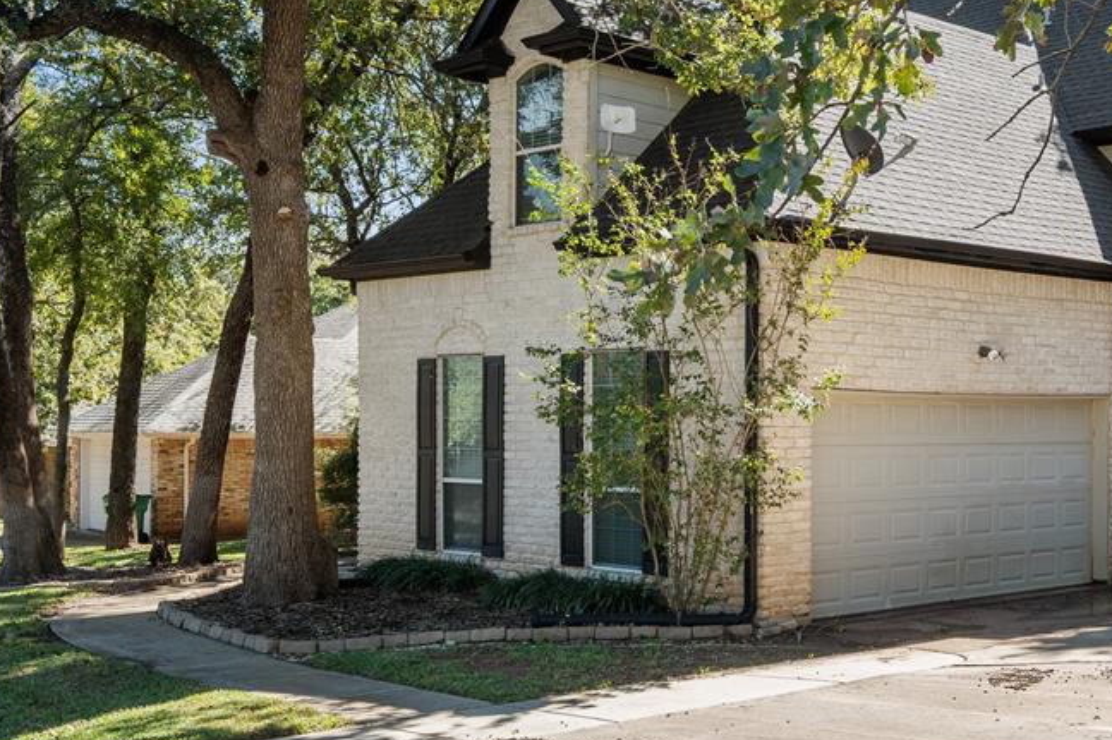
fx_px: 1512
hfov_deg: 39.1
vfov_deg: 27.5
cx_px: 860
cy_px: 414
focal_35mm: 49
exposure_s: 1/250
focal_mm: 21
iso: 400
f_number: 8
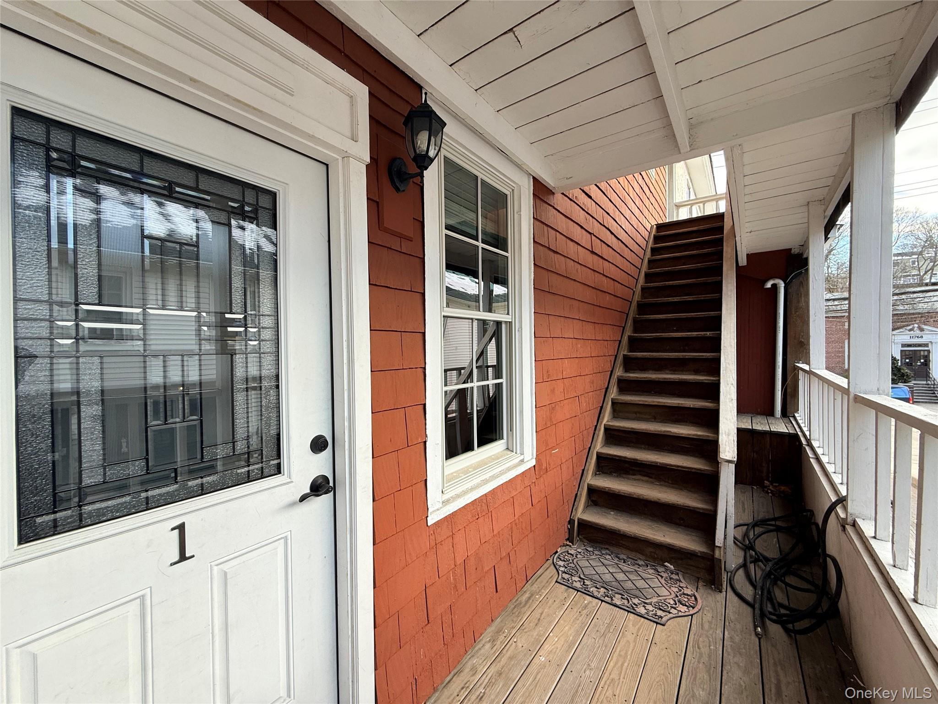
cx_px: 469
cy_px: 352
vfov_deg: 85.7
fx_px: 379
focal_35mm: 14
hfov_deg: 102.1
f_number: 2.2
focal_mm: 2.22
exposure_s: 1/104
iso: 40
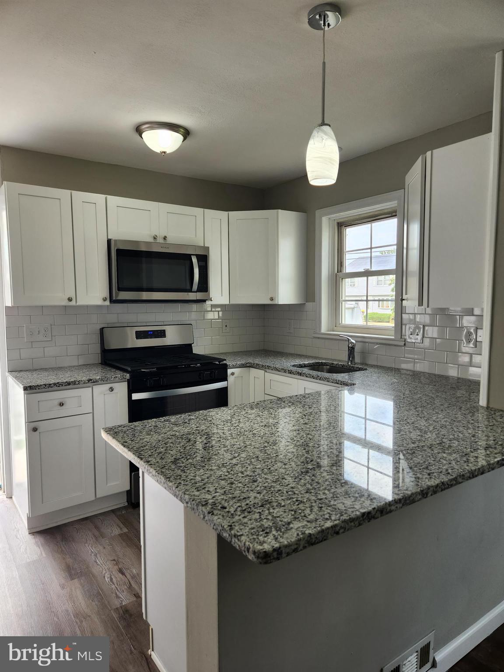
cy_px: 336
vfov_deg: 73.9
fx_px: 446
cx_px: 252
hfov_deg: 58.9
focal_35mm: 23
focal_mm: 5.4
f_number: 1.8
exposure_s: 1/180
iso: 80
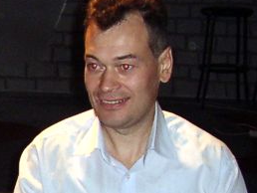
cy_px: 212
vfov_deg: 15.5
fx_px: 691
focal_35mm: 93
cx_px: -117
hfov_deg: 18.8
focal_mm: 5.8
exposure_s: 1/30
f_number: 2.9
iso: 141
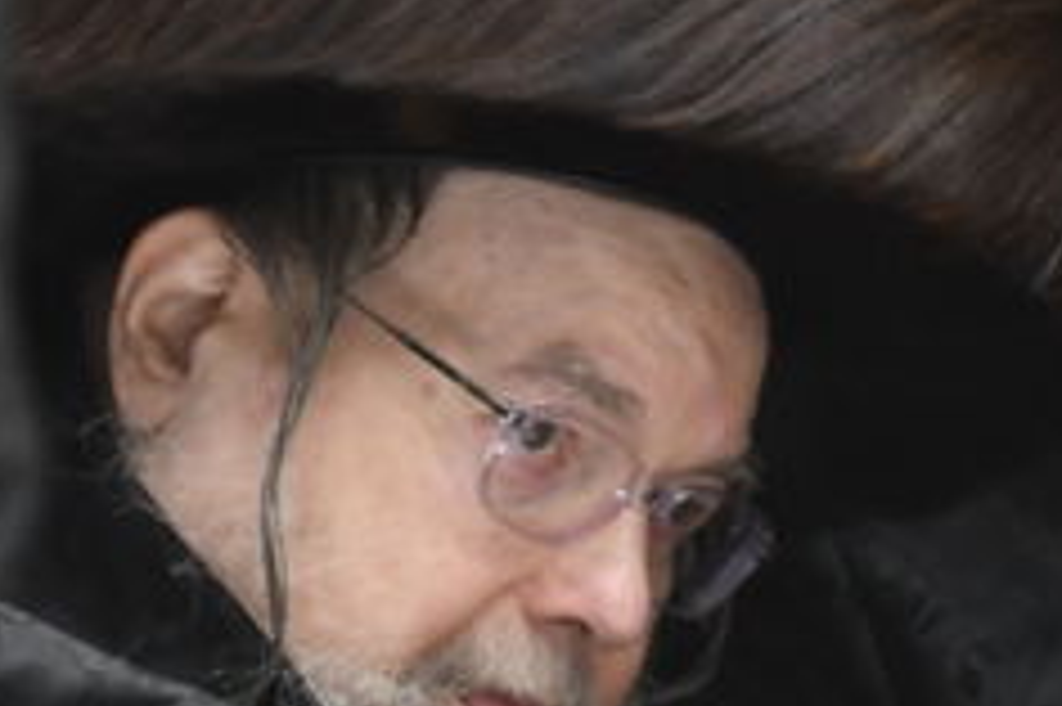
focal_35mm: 1099
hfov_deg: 1.9
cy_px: 286
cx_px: 1030
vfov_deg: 1.2
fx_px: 32397
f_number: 2.8
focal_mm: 185
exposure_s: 1/80
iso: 640
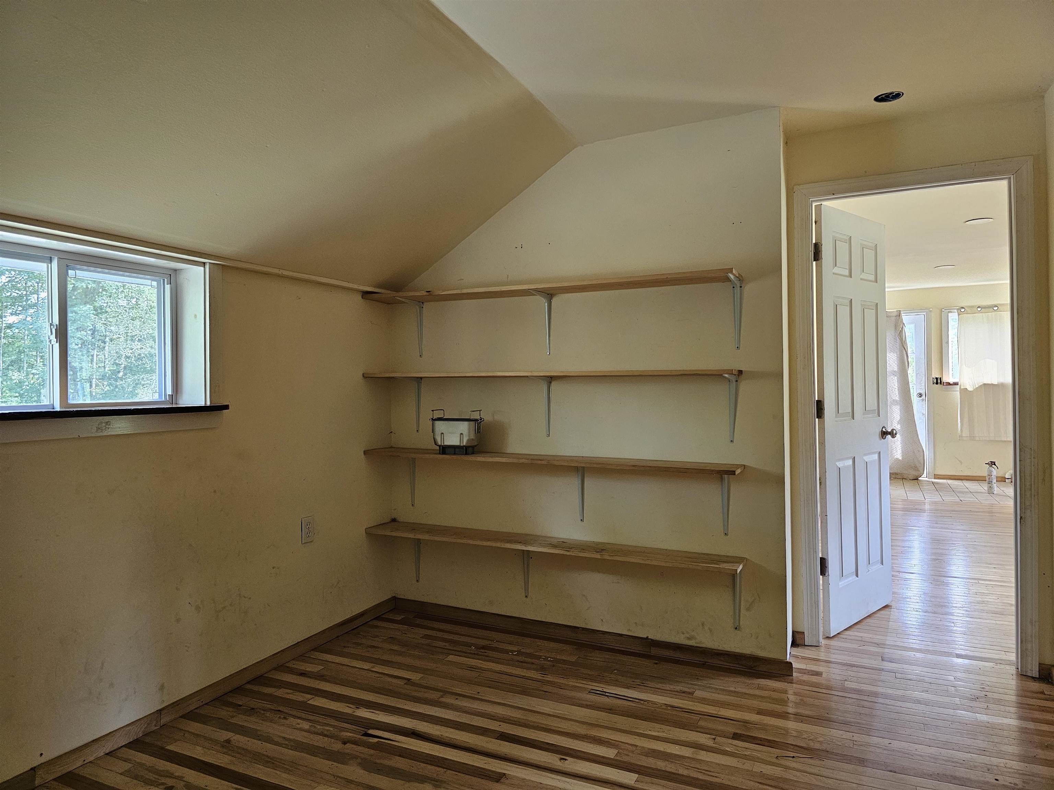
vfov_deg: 58.9
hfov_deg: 73.9
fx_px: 700
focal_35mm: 23
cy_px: 395
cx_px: 527
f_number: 1.7
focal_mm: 6.3
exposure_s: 1/170
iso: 500
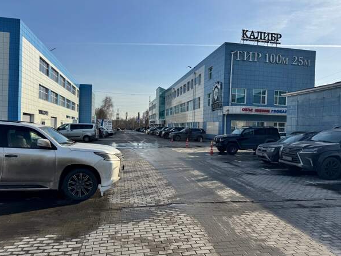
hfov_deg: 69.4
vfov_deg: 54.9
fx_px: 246
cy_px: 129
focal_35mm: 25
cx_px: 171
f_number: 1.78
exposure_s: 1/10417
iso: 80
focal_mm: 6.76
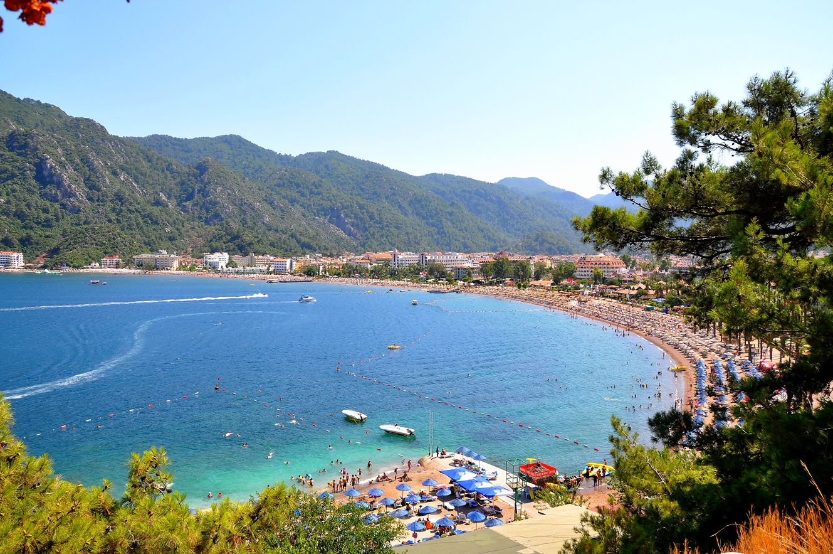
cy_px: 277
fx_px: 624
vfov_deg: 47.8
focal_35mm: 27
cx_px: 416
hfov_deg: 67.4
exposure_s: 1/500
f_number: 11
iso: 500
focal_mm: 18
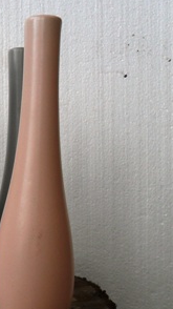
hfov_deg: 22.6
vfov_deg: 42.8
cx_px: -43
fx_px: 392
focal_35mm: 48
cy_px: 178
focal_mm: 4.9
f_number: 3.5
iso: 100
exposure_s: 1/125
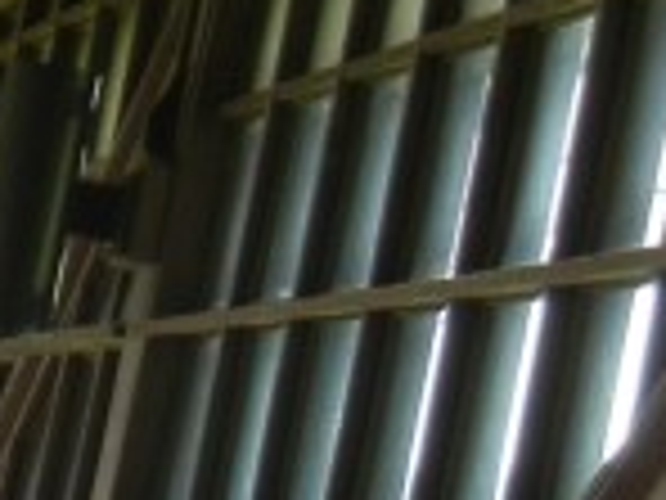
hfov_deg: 8.9
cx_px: -702
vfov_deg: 7.1
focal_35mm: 208
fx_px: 4002
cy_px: 320
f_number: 3.5
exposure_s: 1/58.6
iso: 166
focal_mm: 5.4
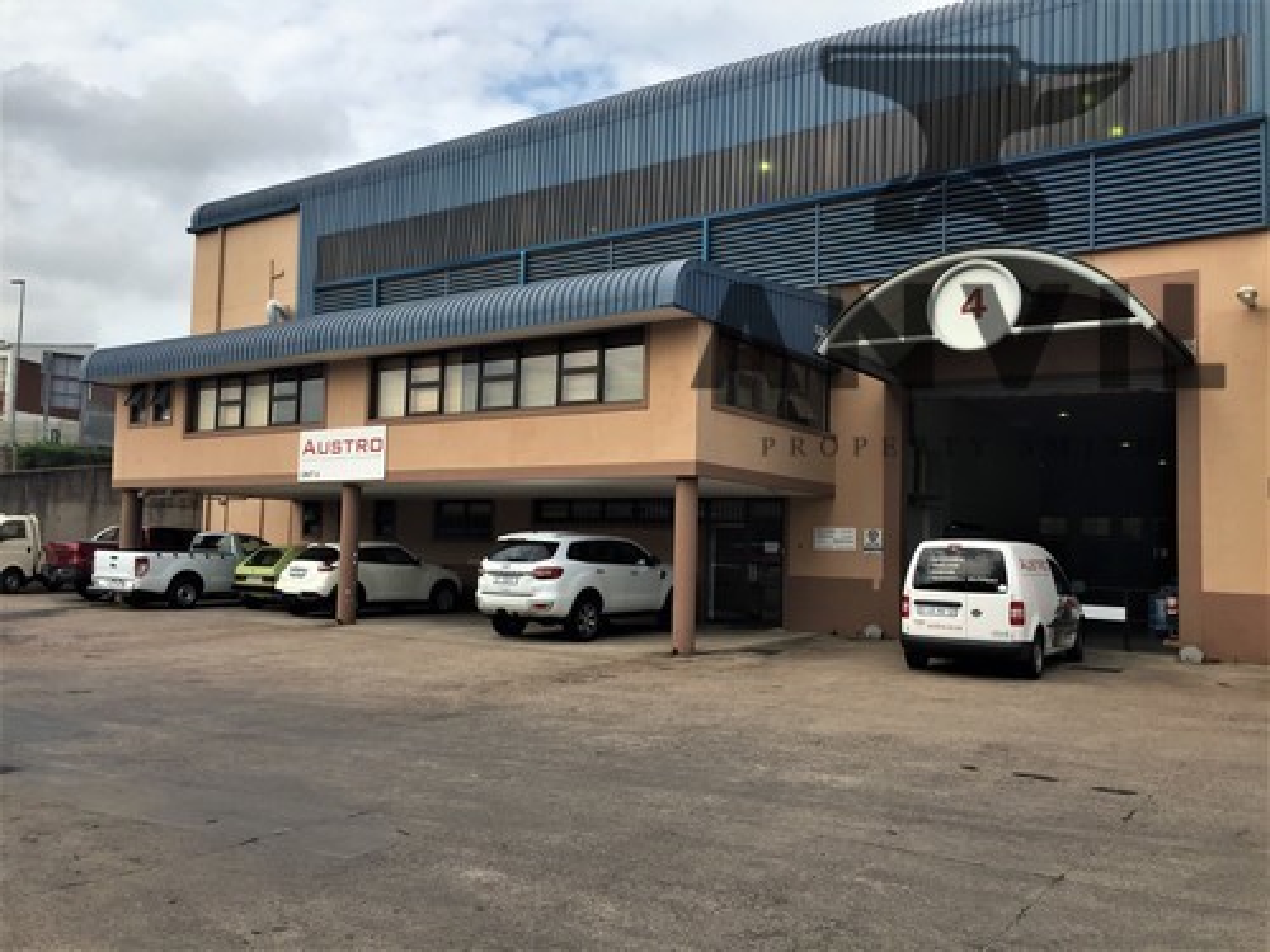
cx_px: 635
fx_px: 1064
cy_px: 476
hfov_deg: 61.7
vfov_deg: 48.2
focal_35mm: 29
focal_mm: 4.15
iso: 32
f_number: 2.2
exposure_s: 1/1647
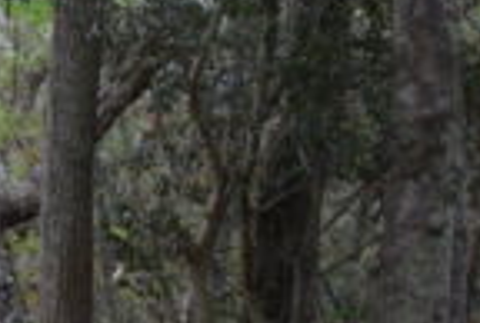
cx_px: -357
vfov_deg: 5.6
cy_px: 331
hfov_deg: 8.0
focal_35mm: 248
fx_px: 3315
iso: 200
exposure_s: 1/100
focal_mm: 45
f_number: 9
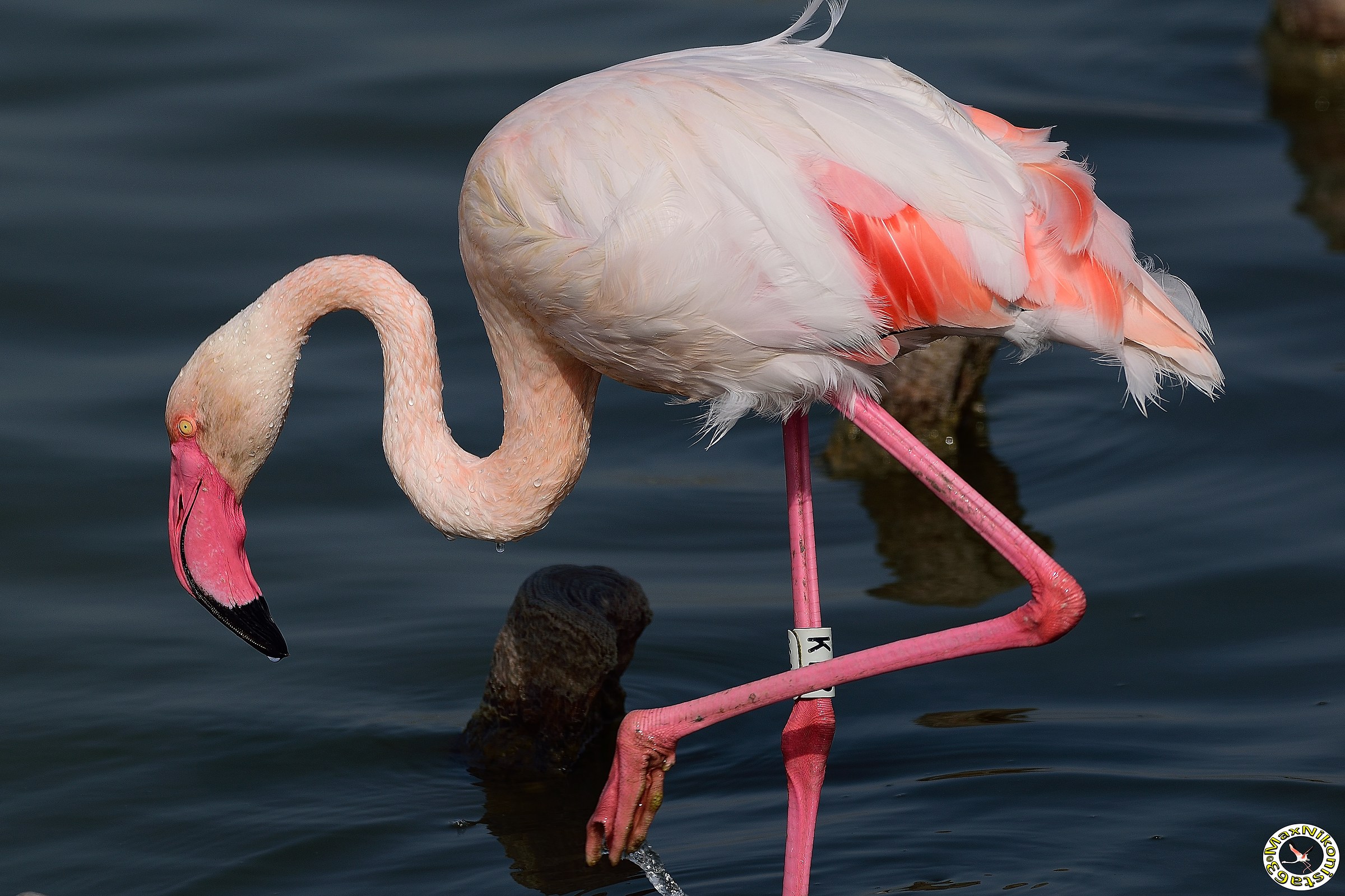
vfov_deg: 3.1
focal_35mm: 450
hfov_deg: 4.6
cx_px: 672
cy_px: 448
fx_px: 16811
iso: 100
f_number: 8
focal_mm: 300
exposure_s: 1/1000
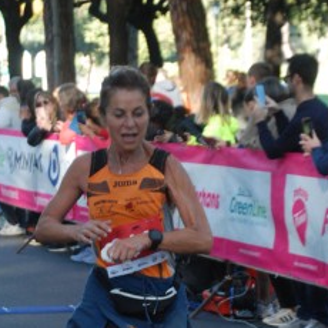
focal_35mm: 207
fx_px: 2219
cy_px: 294
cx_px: 132
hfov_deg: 8.5
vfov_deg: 8.4
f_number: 5.3
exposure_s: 1/250
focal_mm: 62
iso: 1000
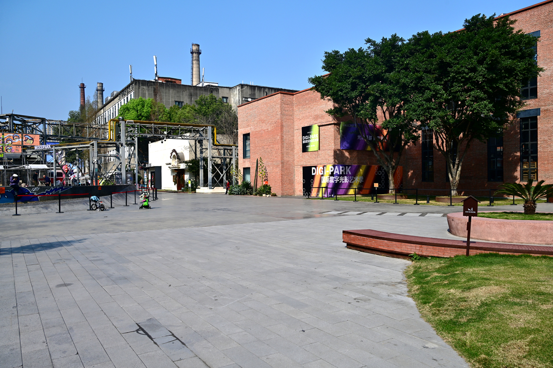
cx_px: 276
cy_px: 184
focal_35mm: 29
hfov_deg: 63.7
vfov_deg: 45.0
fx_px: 445
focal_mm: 29
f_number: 8
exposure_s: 1/400
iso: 100
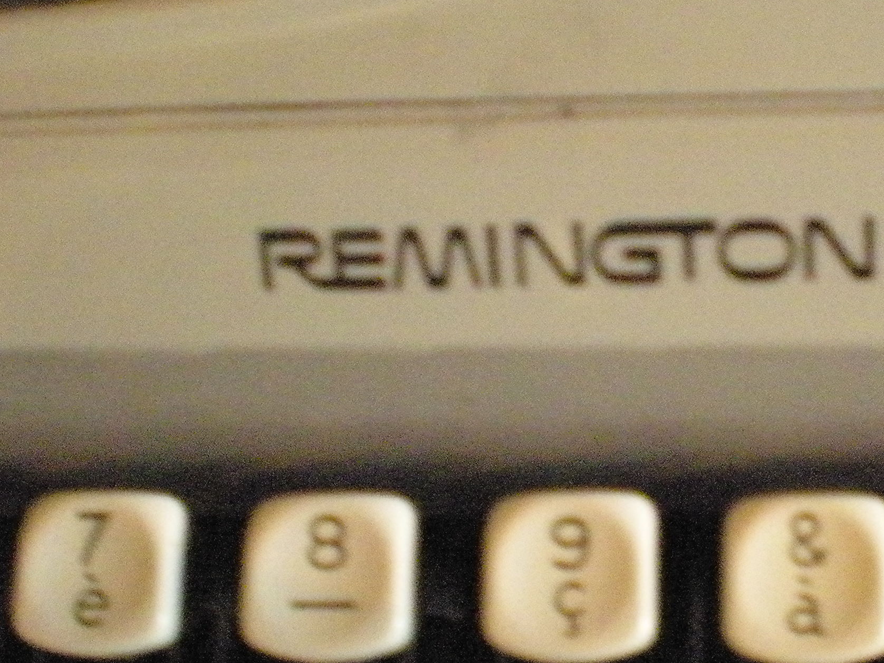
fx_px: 1890
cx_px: 760
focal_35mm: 74
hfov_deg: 25.7
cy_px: 329
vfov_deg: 19.9
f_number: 3.1
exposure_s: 1/25.1
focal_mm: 6.3
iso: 1600
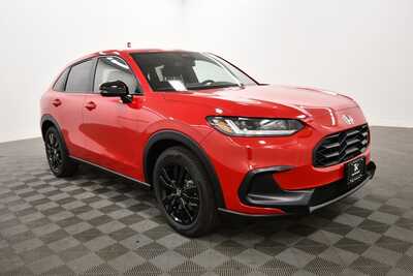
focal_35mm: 28
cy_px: 138
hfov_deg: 65.5
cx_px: 206
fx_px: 321
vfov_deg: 46.4
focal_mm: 19
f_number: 5.6
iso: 1400
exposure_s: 1/125
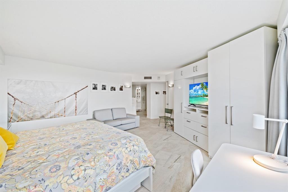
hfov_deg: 104.3
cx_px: 144
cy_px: 96
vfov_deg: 81.1
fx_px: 112
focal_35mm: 14
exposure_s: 1/6
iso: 200
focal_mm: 14
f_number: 8
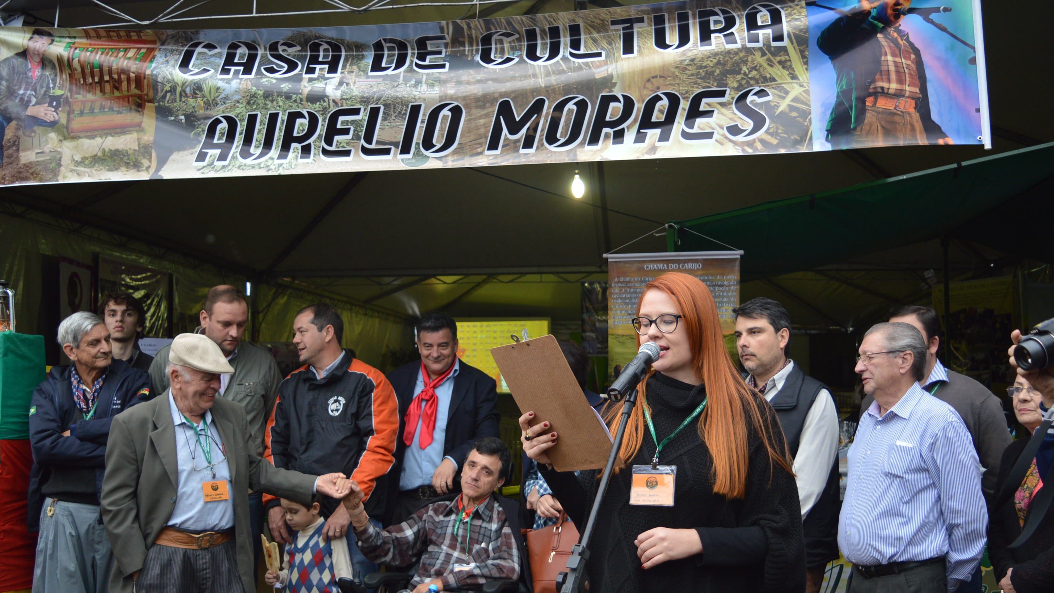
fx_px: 1021
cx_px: 533
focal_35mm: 37
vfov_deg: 32.3
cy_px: 343
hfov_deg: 54.6
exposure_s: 1/80
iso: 400
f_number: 3.8
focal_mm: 23
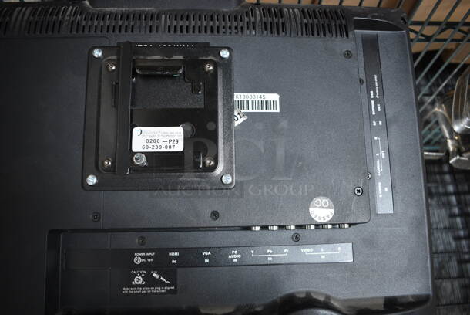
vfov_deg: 43.7
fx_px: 392
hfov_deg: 61.9
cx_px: 235
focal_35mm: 30
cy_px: 158
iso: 1250
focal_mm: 20
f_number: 3.5
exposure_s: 1/125
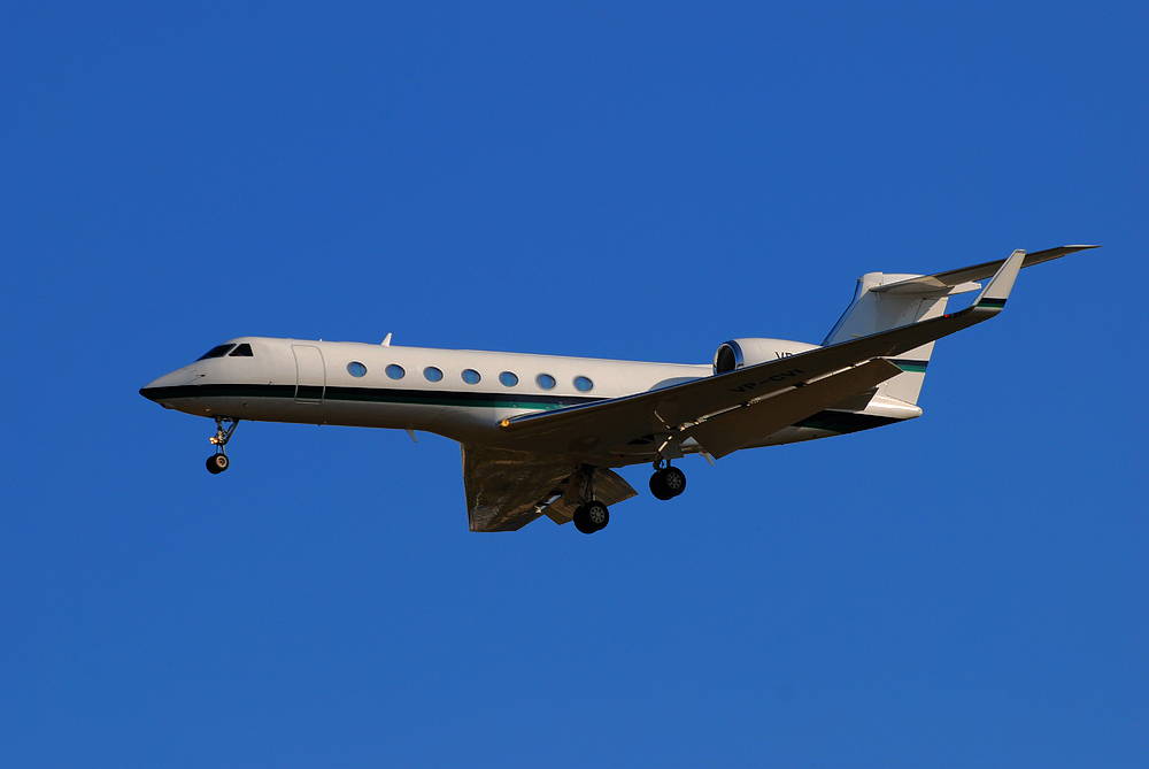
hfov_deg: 8.1
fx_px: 8147
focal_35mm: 255
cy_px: 384
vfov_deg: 5.4
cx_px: 574
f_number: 8
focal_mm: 170
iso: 100
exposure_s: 1/640
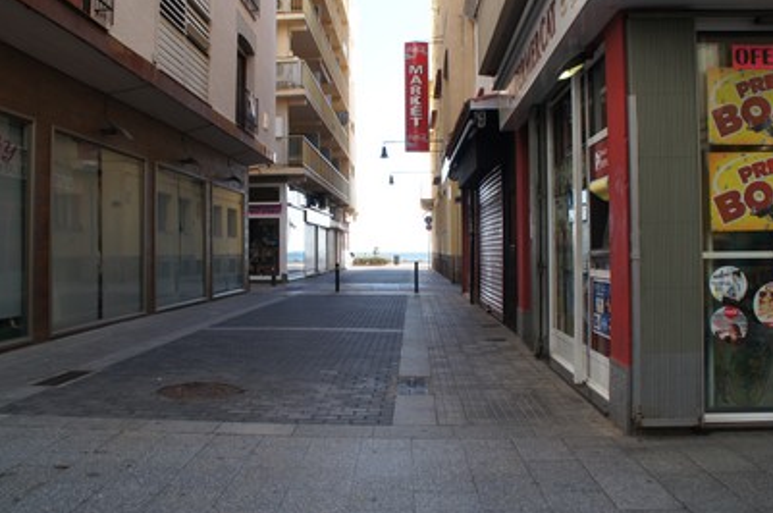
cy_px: 221
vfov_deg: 42.1
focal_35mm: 31
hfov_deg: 60.4
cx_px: 378
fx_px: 665
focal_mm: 18
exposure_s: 1/80
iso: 100
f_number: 5.6
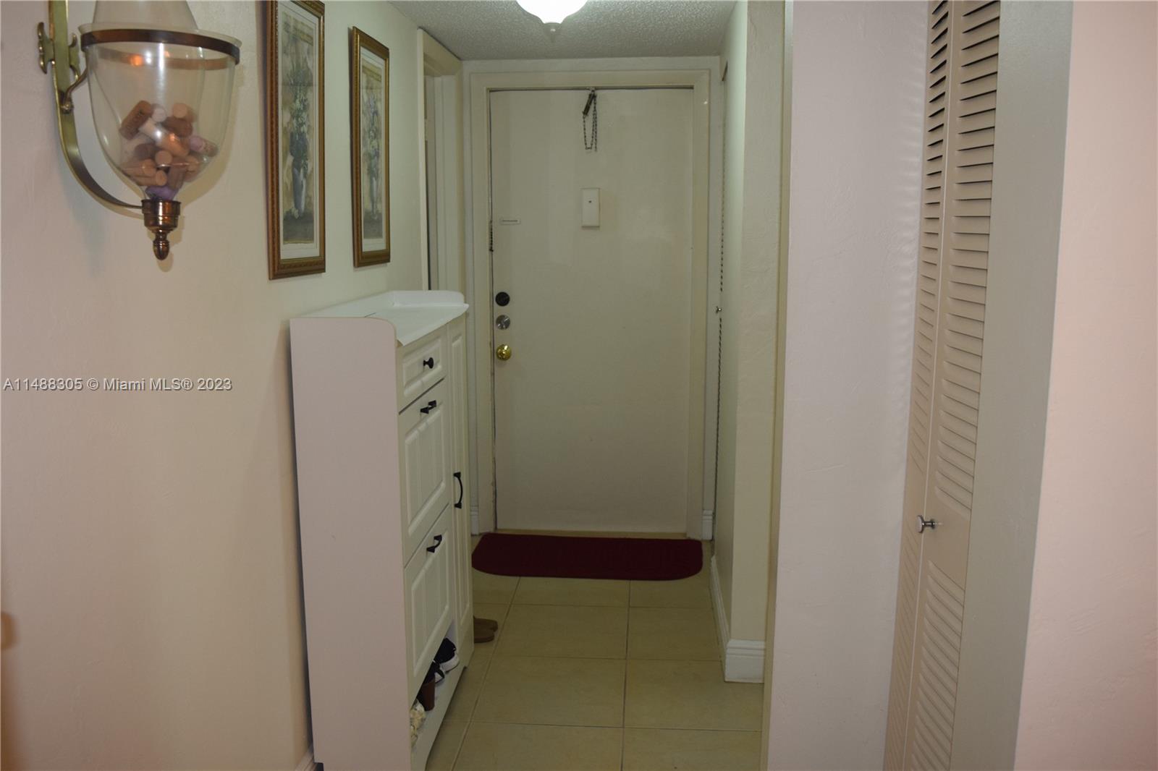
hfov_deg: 61.9
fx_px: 965
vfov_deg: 43.6
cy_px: 386
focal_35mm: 30
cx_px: 579
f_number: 5
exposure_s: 1/100
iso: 800
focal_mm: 20
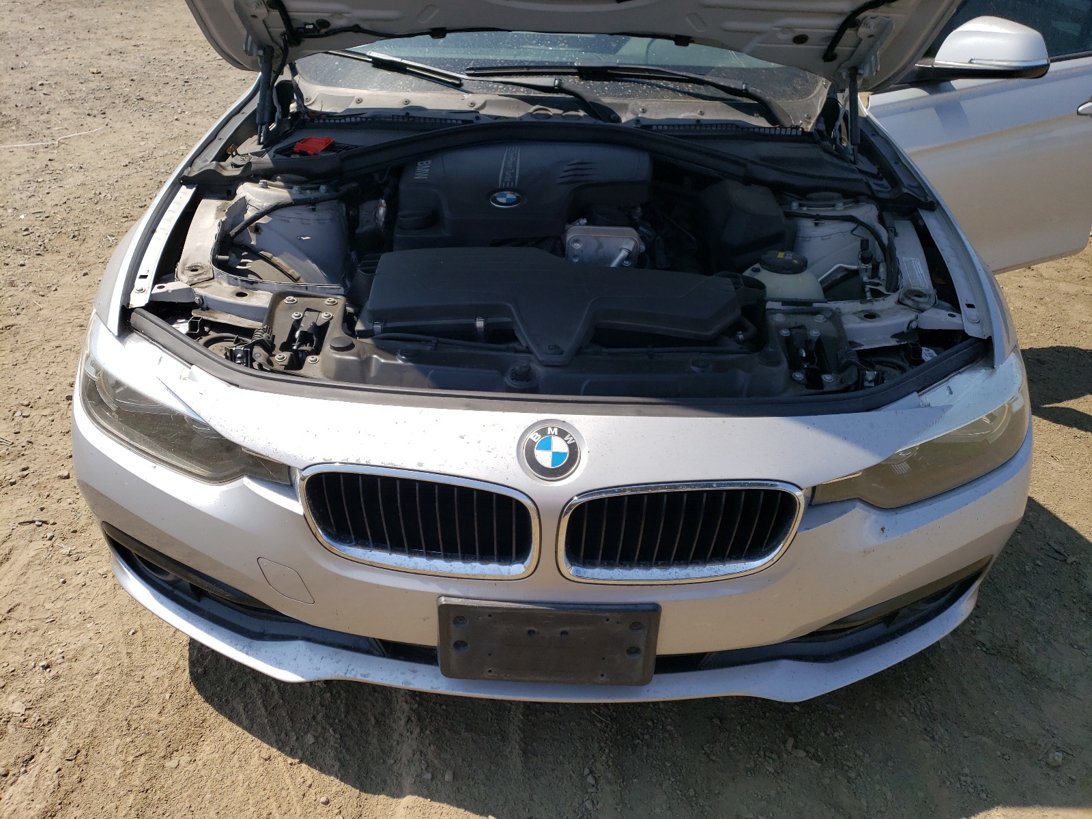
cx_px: 546
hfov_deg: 67.3
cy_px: 410
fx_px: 820
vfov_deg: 53.1
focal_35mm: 26
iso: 50
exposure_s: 1/3333
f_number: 1.5
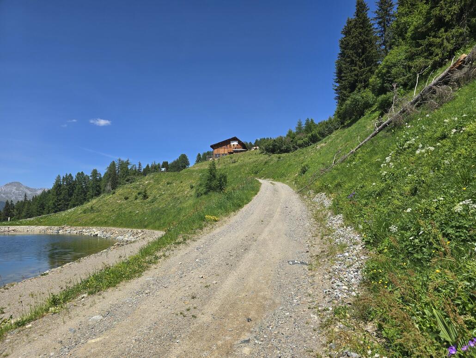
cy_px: 179
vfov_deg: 58.9
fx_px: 316
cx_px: 238
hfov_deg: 73.9
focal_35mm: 23
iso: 12
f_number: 1.7
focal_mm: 6.3
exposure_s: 1/1064
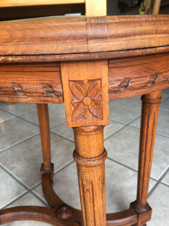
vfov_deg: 61.7
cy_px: 113
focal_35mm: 29
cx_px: 84
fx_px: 189
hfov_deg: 48.2
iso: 32
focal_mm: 4.15
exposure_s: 1/50
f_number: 2.2
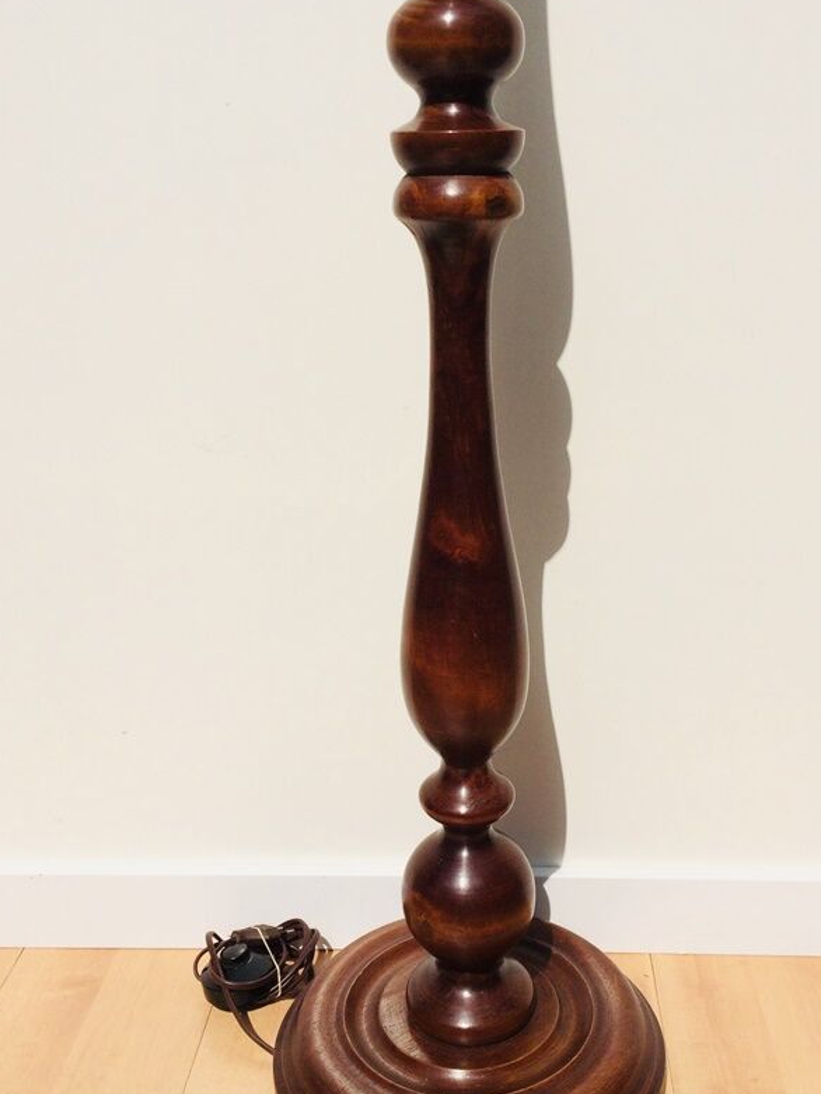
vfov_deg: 49.0
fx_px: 1201
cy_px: 541
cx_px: 461
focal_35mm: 38
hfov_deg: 37.7
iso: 32
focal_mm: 4.15
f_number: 2.2
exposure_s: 1/6849
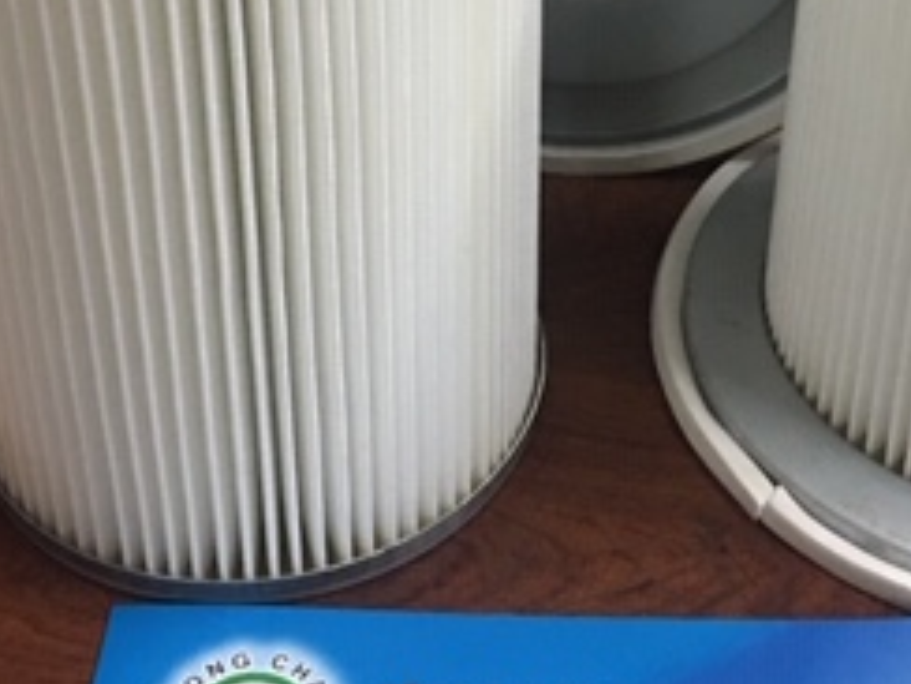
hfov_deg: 25.5
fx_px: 2000
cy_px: -71
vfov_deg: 18.6
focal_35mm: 76
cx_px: 612
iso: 100
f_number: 2.2
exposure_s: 1/8
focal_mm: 4.15
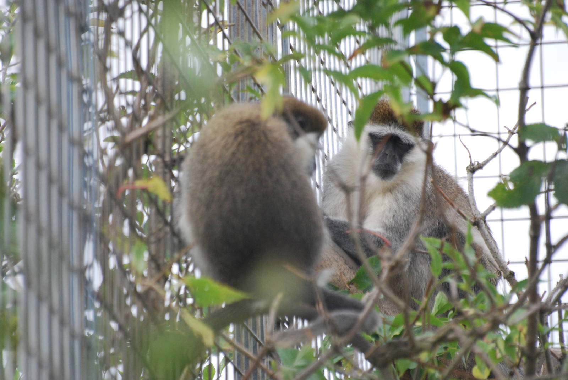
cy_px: 190
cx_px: 284
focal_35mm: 450
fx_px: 7108
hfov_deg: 4.6
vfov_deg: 3.1
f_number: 5.6
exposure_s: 1/500
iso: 720
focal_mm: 300
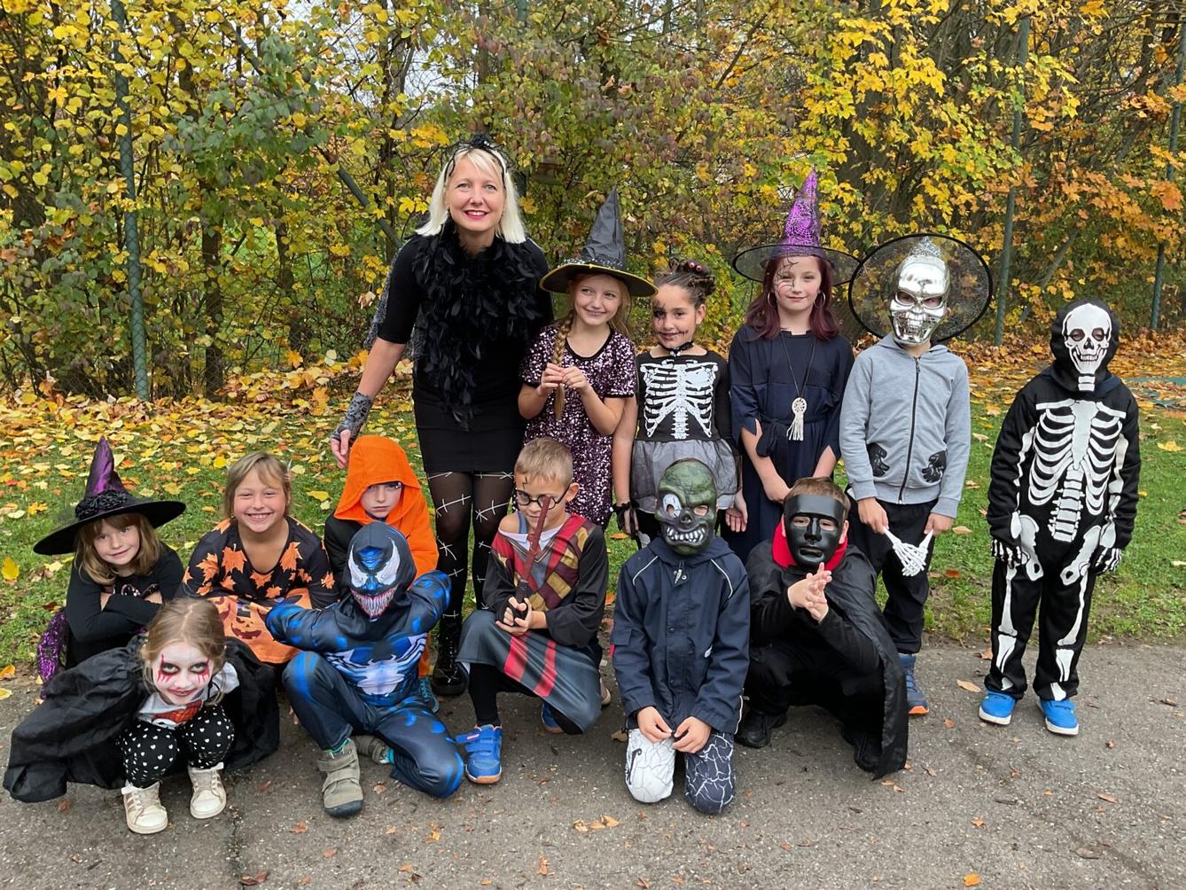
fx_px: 994
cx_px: 593
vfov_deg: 48.2
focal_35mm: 29
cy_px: 445
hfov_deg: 61.7
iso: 32
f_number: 1.8
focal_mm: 3
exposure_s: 1/100
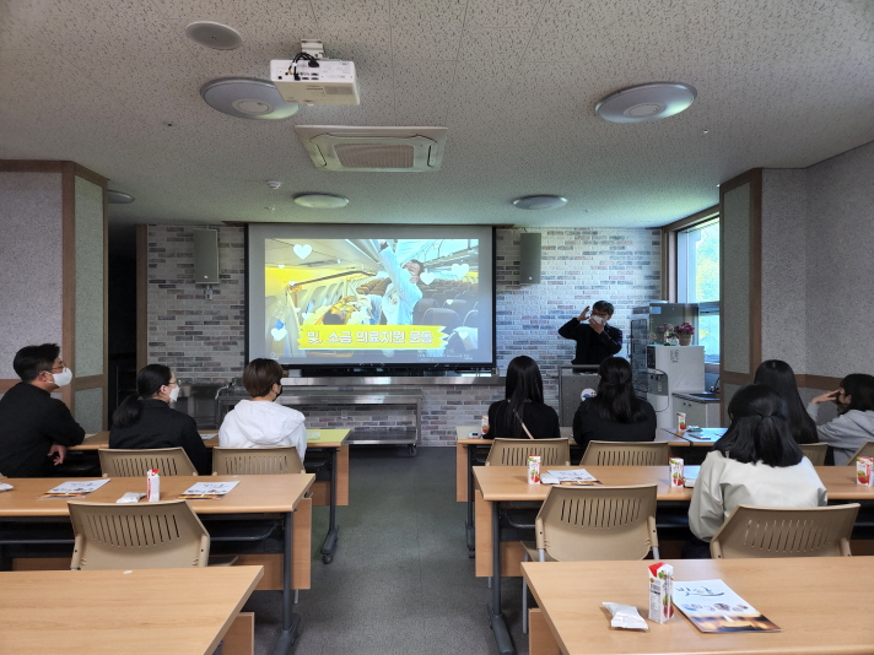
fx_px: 581
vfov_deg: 58.9
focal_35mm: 23
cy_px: 328
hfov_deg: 73.9
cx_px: 437
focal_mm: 5.4
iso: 250
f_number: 1.8
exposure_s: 1/120
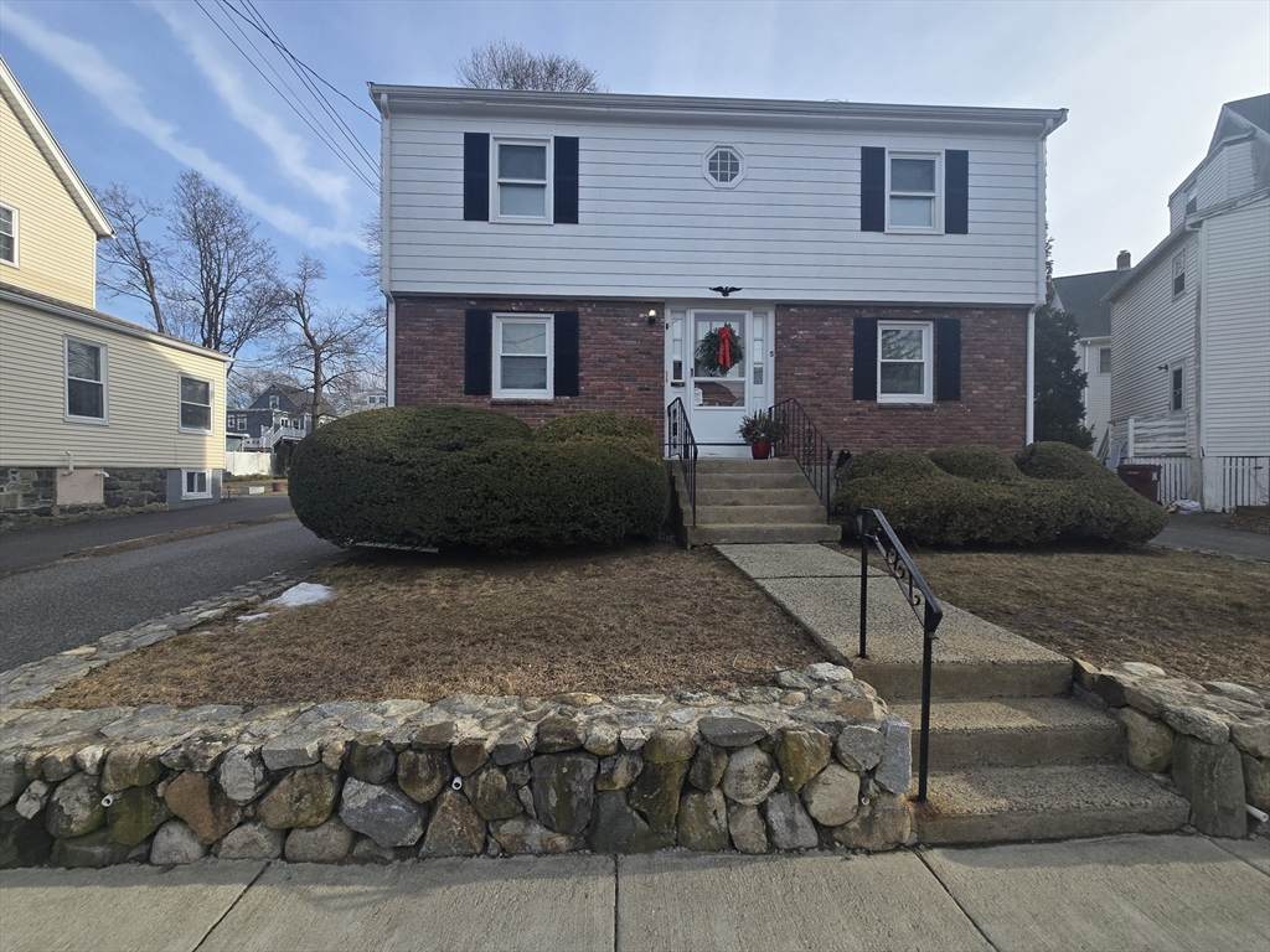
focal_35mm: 13
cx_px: 635
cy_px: 476
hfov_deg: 106.2
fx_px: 477
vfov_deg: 89.9
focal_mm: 2.2
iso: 50
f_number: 2.2
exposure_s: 1/1163
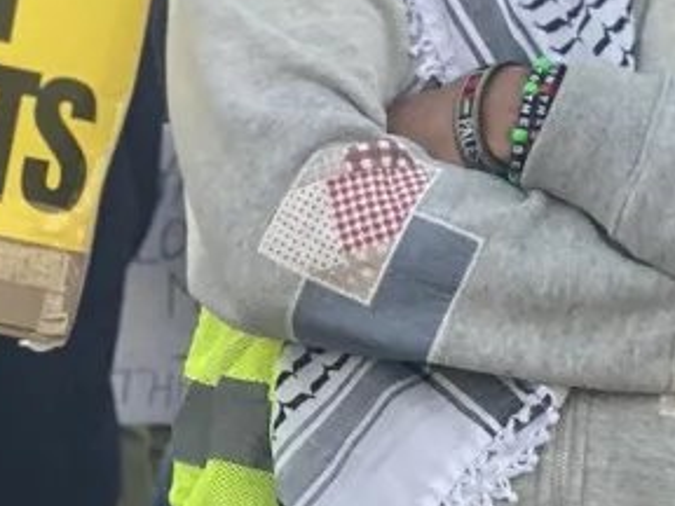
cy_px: 150
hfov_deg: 8.5
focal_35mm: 231
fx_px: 4504
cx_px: 115
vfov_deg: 6.4
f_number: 2
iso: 125
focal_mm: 6
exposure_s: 1/122
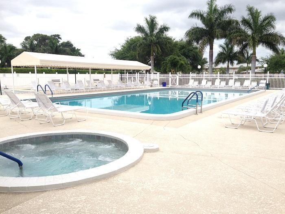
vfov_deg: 42.9
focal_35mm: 33
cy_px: 107
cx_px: 142
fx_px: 272
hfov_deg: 55.4
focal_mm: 4.12
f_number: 2.4
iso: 50
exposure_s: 1/1290
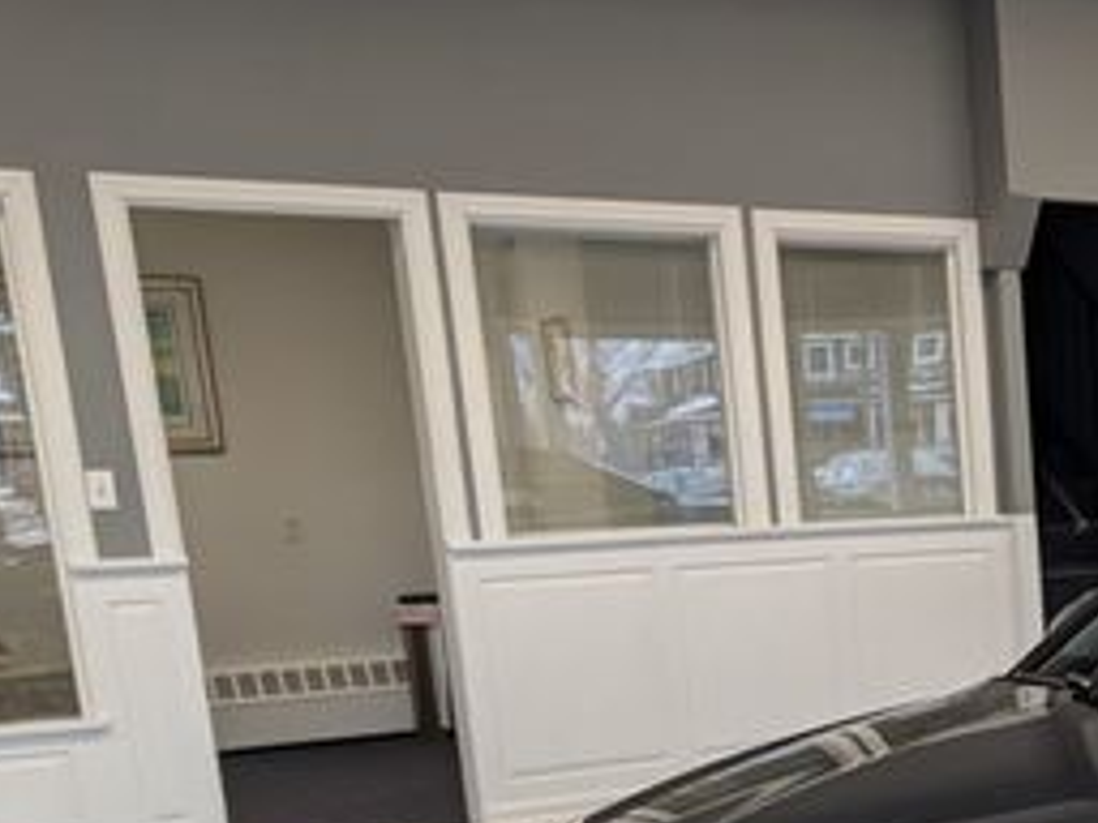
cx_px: 1338
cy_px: 883
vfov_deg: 23.1
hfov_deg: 27.9
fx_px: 1903
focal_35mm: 60
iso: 19
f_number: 1.68
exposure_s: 1/177
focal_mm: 6.9
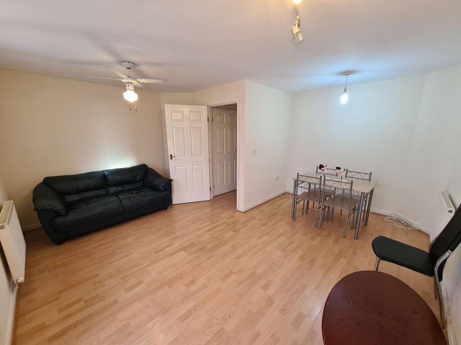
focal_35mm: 13
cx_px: 230
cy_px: 172
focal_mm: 2.2
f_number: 2.2
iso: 250
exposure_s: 1/50
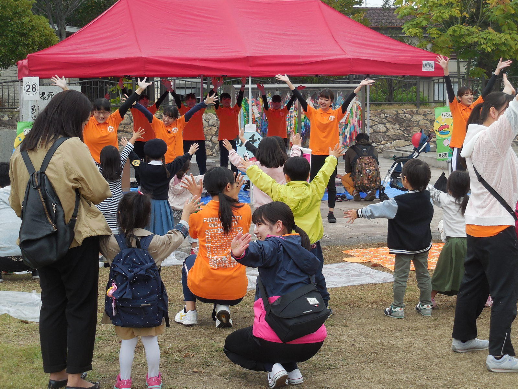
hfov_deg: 27.8
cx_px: 259
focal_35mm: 70
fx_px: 1047
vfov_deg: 21.0
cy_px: 194
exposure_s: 1/160
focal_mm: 12.6
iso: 125
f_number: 4.7
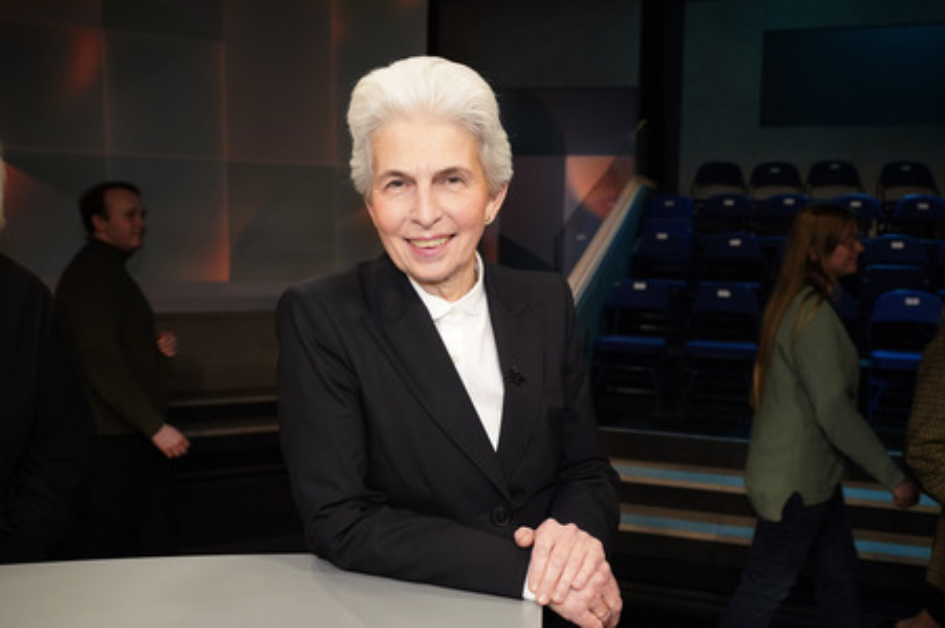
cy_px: 314
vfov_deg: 37.8
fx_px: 918
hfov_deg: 54.5
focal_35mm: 35
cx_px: 472
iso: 2000
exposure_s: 1/125
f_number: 5.6
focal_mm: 35
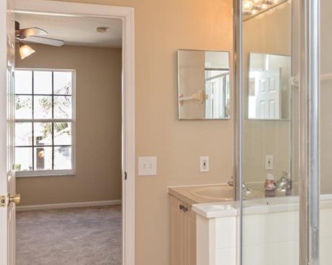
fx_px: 413
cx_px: 210
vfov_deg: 35.7
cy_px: 139
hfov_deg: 43.4
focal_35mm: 42
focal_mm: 14
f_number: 8
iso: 320
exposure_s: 1/40
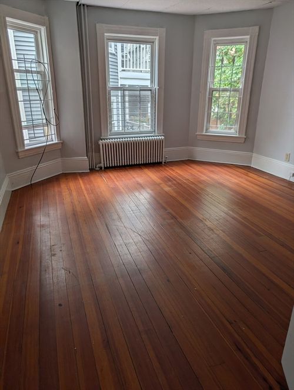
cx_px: 147
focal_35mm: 24
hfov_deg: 56.9
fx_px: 271
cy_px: 195
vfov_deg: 71.5
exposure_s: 1/201
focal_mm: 6.9
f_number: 1.68
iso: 24
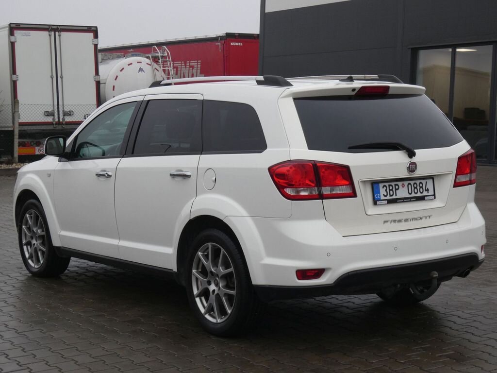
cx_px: 248
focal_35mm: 66
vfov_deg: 22.3
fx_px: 948
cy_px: 186
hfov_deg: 29.4
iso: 125
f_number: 5.6
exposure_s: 1/80
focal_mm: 11.9
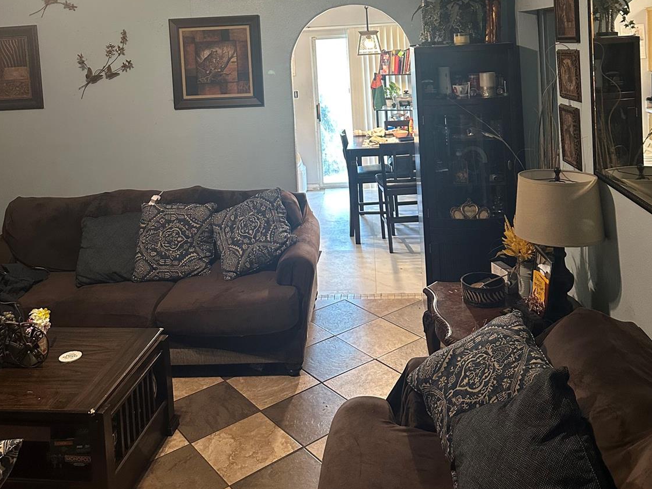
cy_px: 58
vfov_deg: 40.1
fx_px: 622
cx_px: 322
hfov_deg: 55.3
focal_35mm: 33
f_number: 1.78
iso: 320
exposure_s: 1/60
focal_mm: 6.86
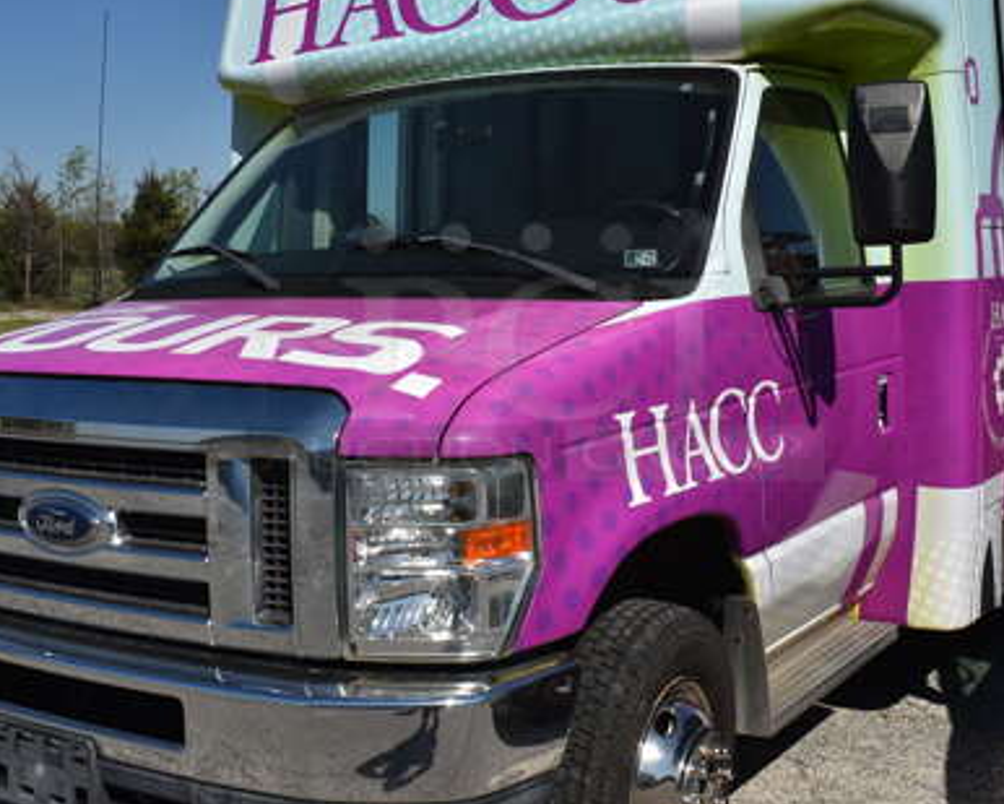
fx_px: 1389
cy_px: 343
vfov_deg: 32.2
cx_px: 536
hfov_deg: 39.7
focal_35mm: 47
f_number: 11
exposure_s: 1/500
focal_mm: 21
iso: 100
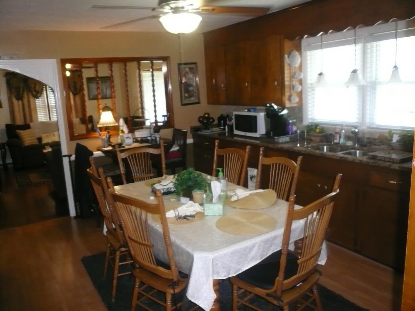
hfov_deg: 63.4
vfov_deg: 49.7
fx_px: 336
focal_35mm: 28
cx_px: 208
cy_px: 156
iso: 250
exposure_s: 1/30
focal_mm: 4.6
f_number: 2.8
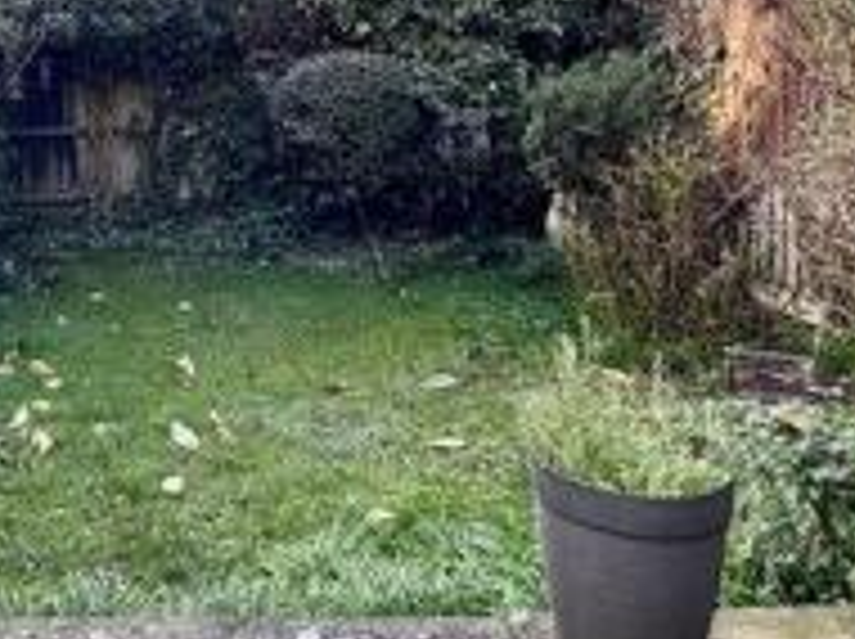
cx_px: 218
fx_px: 1061
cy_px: 79
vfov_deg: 32.1
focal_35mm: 43
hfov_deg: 42.6
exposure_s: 1/176
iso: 40
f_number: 2.2
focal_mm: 2.22
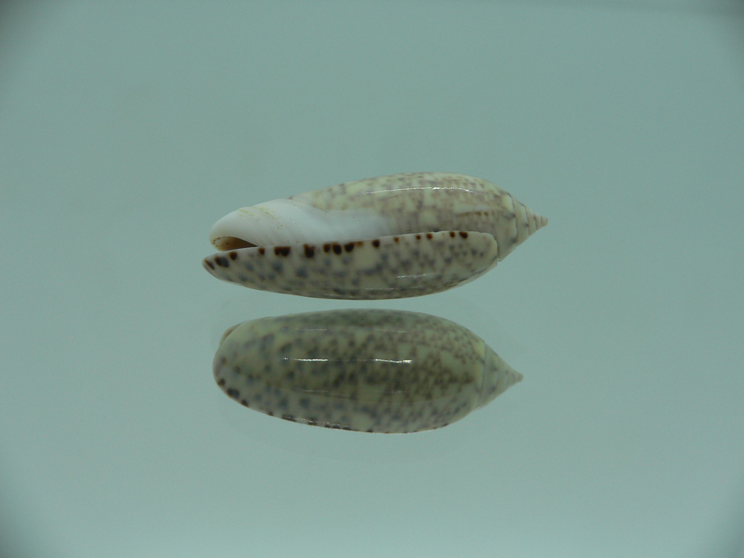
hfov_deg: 52.6
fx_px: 752
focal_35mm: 35
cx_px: 372
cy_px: 279
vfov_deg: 40.7
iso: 80
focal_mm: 4.6
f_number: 2.8
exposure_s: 1/80
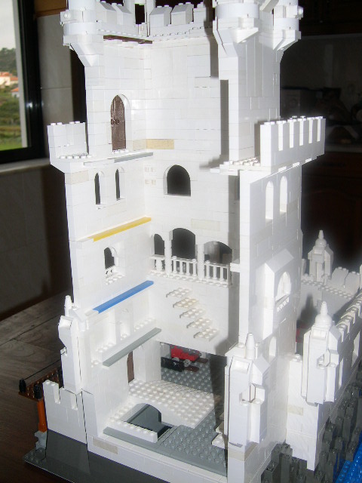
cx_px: 181
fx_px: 530
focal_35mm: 38
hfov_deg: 37.7
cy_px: 242
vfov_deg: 49.0
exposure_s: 1/60
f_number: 2.8
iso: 100
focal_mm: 8
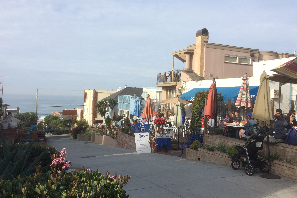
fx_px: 264
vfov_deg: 41.1
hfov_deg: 58.7
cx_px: 150
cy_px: 95
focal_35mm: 32
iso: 40
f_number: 2.2
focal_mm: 4.12
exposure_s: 1/1786
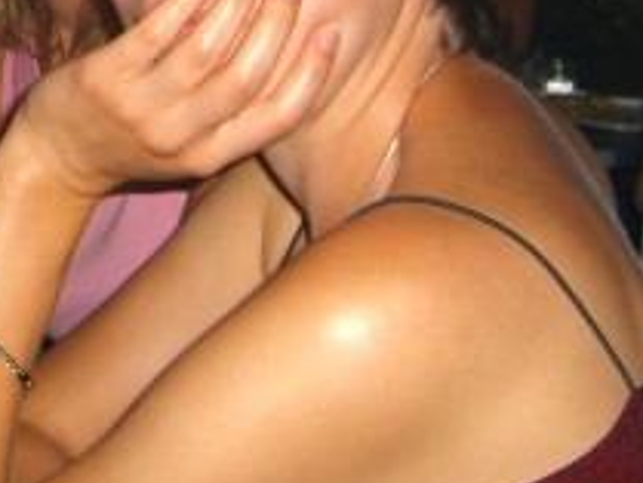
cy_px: -12
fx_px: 2026
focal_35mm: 109
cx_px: -55
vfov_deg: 13.4
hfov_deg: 17.5
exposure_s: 1/60
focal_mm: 7.9
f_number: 2.8
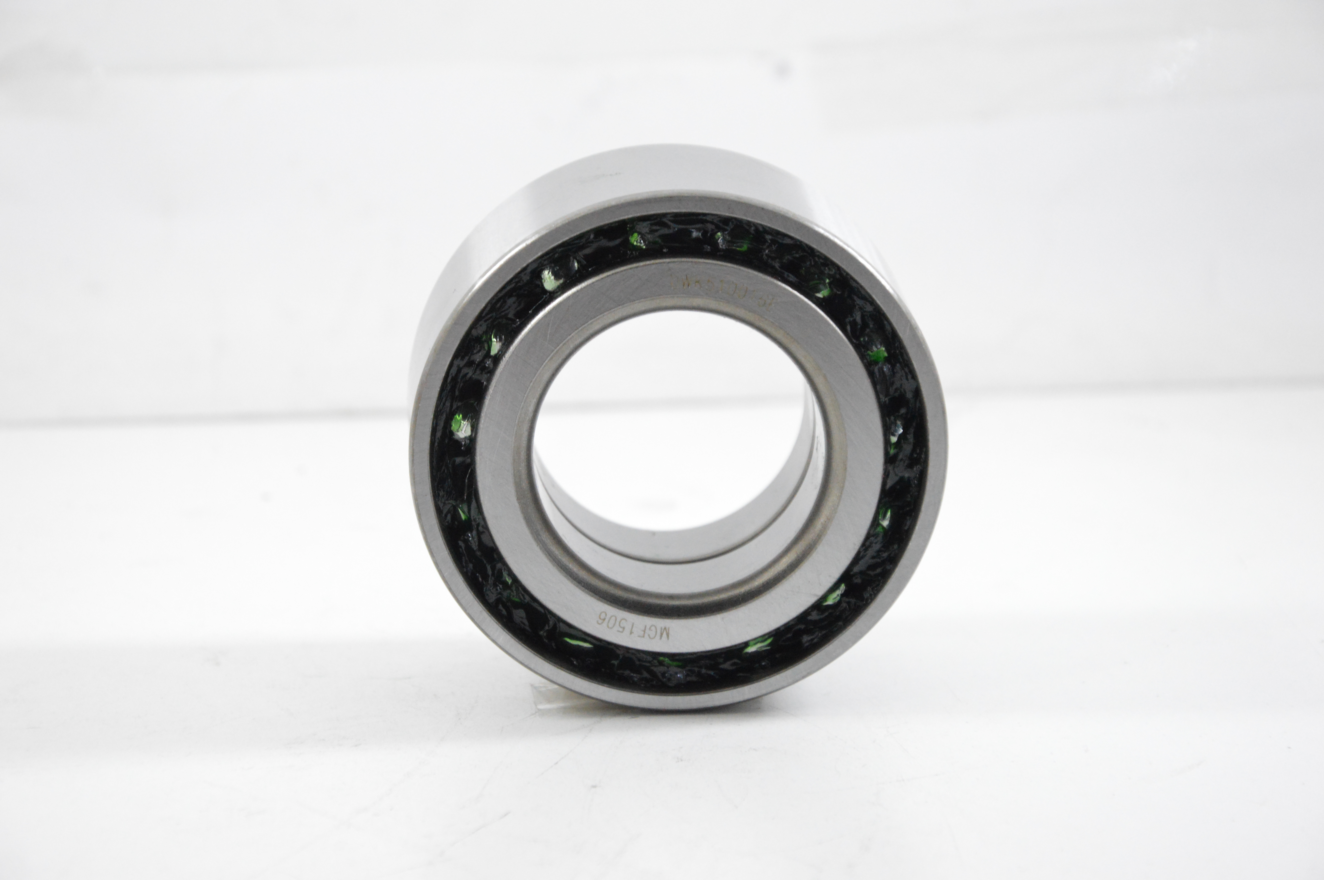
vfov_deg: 10.1
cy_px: 440
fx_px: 4961
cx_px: 662
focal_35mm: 135
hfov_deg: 15.2
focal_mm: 90
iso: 3200
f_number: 7.1
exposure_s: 1/100
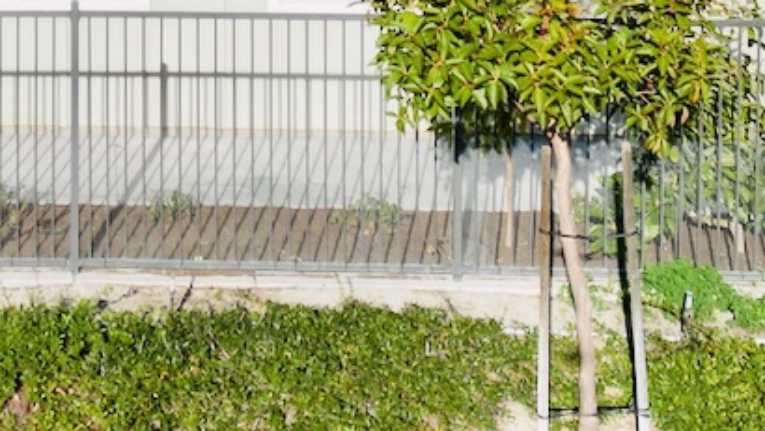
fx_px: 2070
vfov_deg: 11.1
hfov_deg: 20.3
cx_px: 17
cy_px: -330
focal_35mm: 102
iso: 150
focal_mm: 6.72
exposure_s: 1/5000
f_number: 1.7
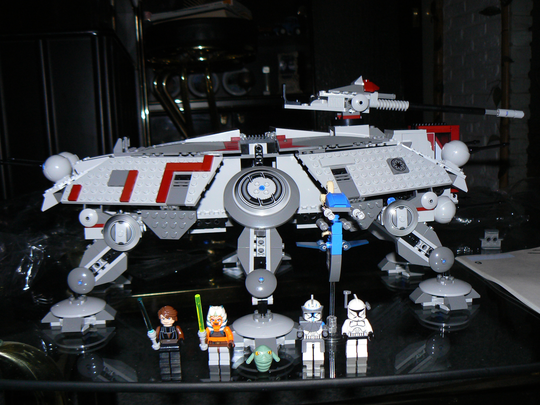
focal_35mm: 36
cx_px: 270
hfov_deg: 51.4
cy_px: 202
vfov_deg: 39.7
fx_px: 562
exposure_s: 1/30
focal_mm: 6
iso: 100
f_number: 2.8
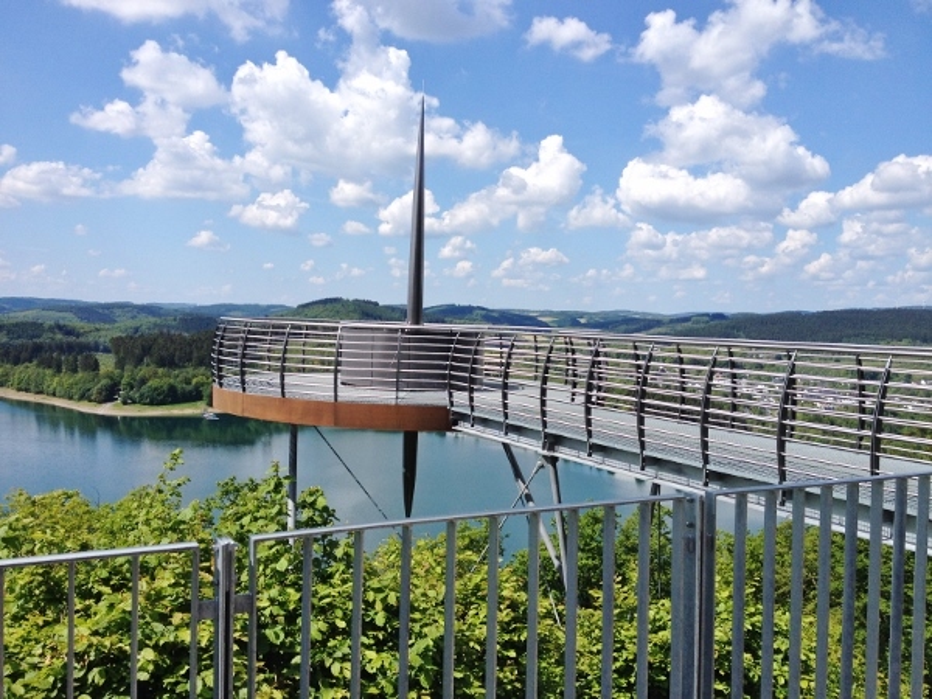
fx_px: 942
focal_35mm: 35
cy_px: 350
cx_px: 466
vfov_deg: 40.7
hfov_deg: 52.6
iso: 50
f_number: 2.4
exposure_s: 1/1905
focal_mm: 4.28
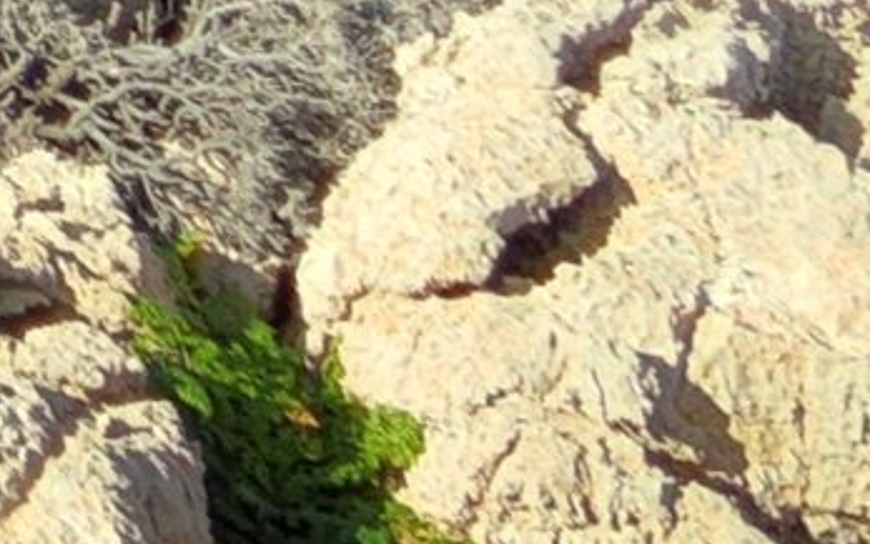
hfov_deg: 11.3
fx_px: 2964
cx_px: -1637
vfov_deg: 7.9
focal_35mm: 125
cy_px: -1429
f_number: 2.4
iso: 50
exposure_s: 1/659
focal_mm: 2.13
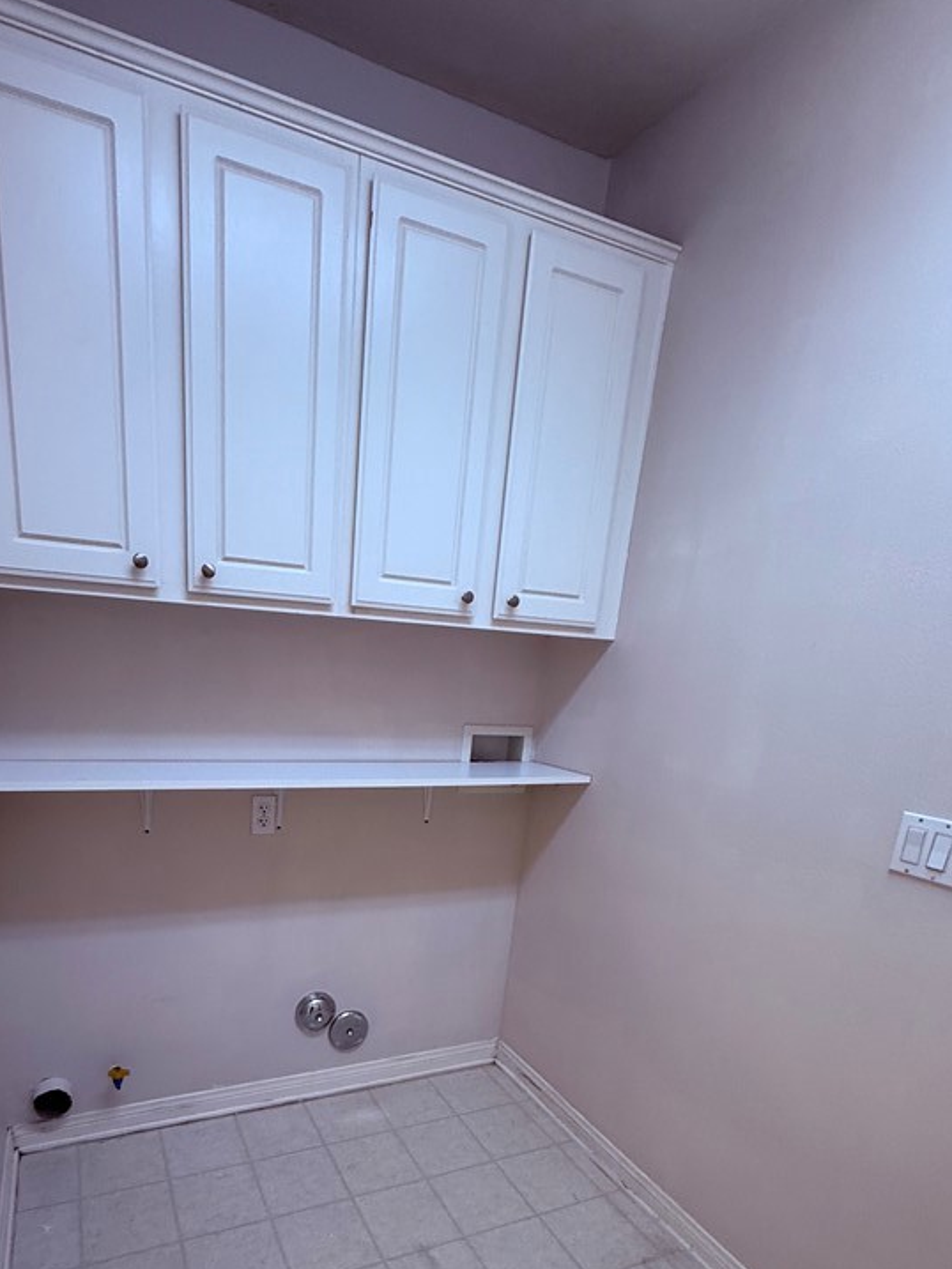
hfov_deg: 65.5
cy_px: 865
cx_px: 391
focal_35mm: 20
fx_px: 733
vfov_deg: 78.5
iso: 160
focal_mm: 2.22
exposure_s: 1/120
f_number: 2.2
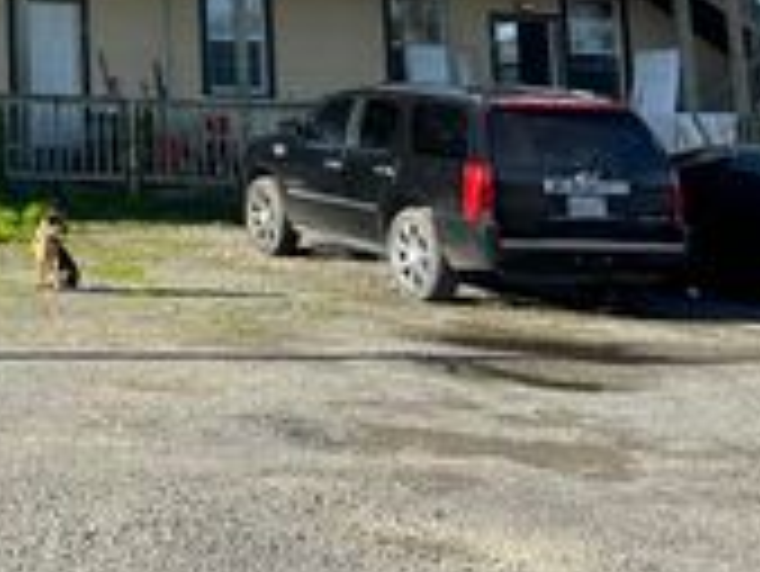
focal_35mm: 71
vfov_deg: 19.0
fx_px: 1560
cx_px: -315
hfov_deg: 23.2
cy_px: -196
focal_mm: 6.86
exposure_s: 1/1916
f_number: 1.78
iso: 80
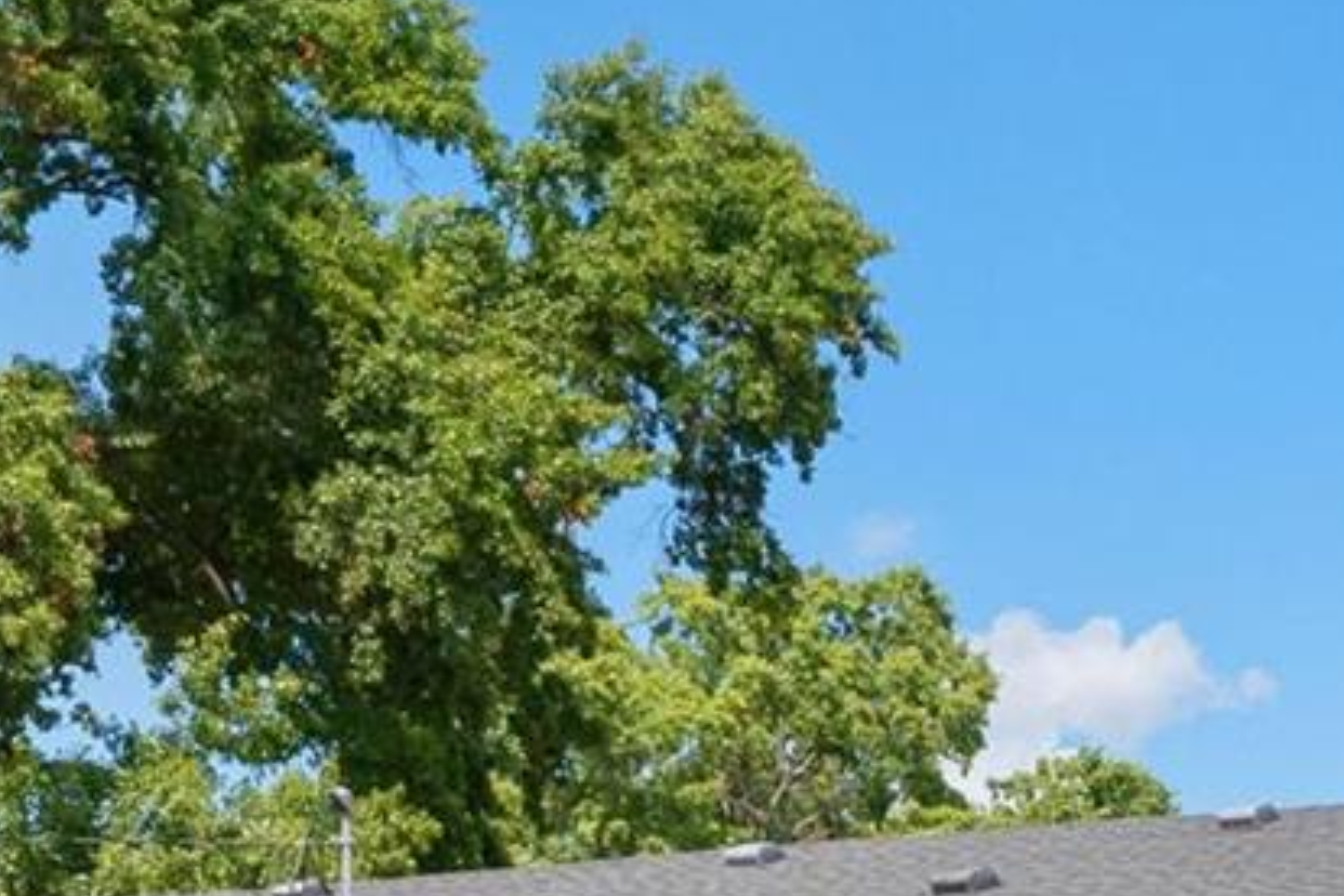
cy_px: 1607
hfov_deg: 17.2
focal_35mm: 116
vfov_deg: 11.0
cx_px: 1389
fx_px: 4330
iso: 400
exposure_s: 1/1600
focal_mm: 15
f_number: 6.3
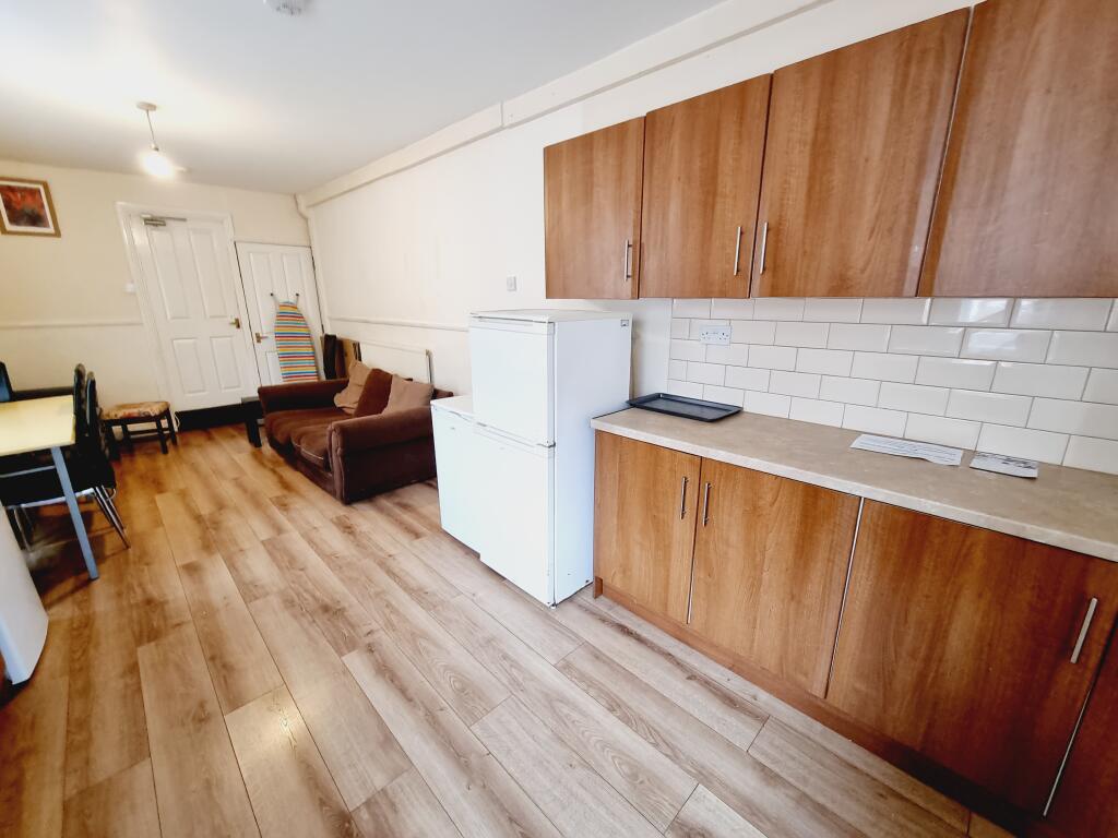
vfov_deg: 89.9
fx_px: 420
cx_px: 559
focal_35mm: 13
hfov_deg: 106.2
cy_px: 419
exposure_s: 1/33
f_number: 2.2
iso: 320
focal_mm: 2.2
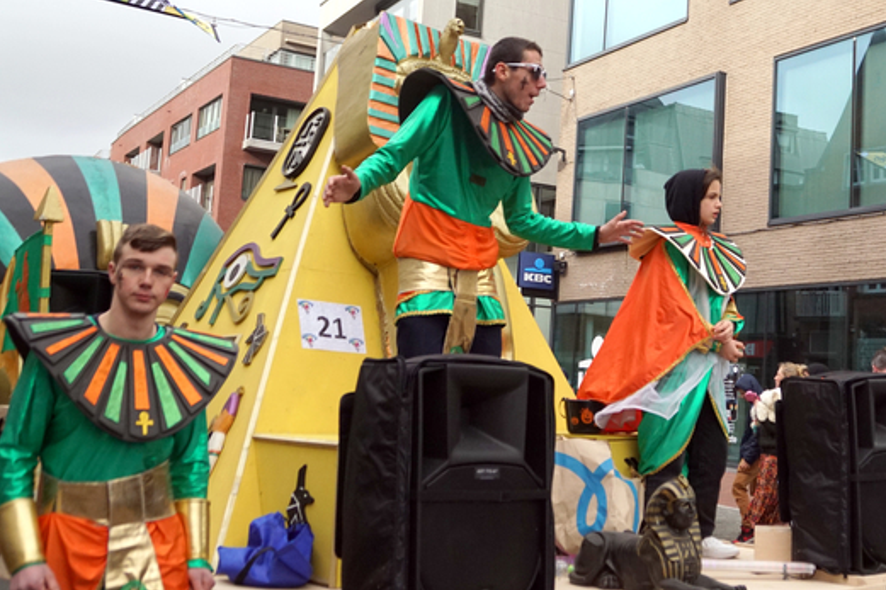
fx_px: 935
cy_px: 315
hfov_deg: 50.5
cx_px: 507
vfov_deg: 35.0
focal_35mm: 38
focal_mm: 22
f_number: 4
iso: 800
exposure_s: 1/2000
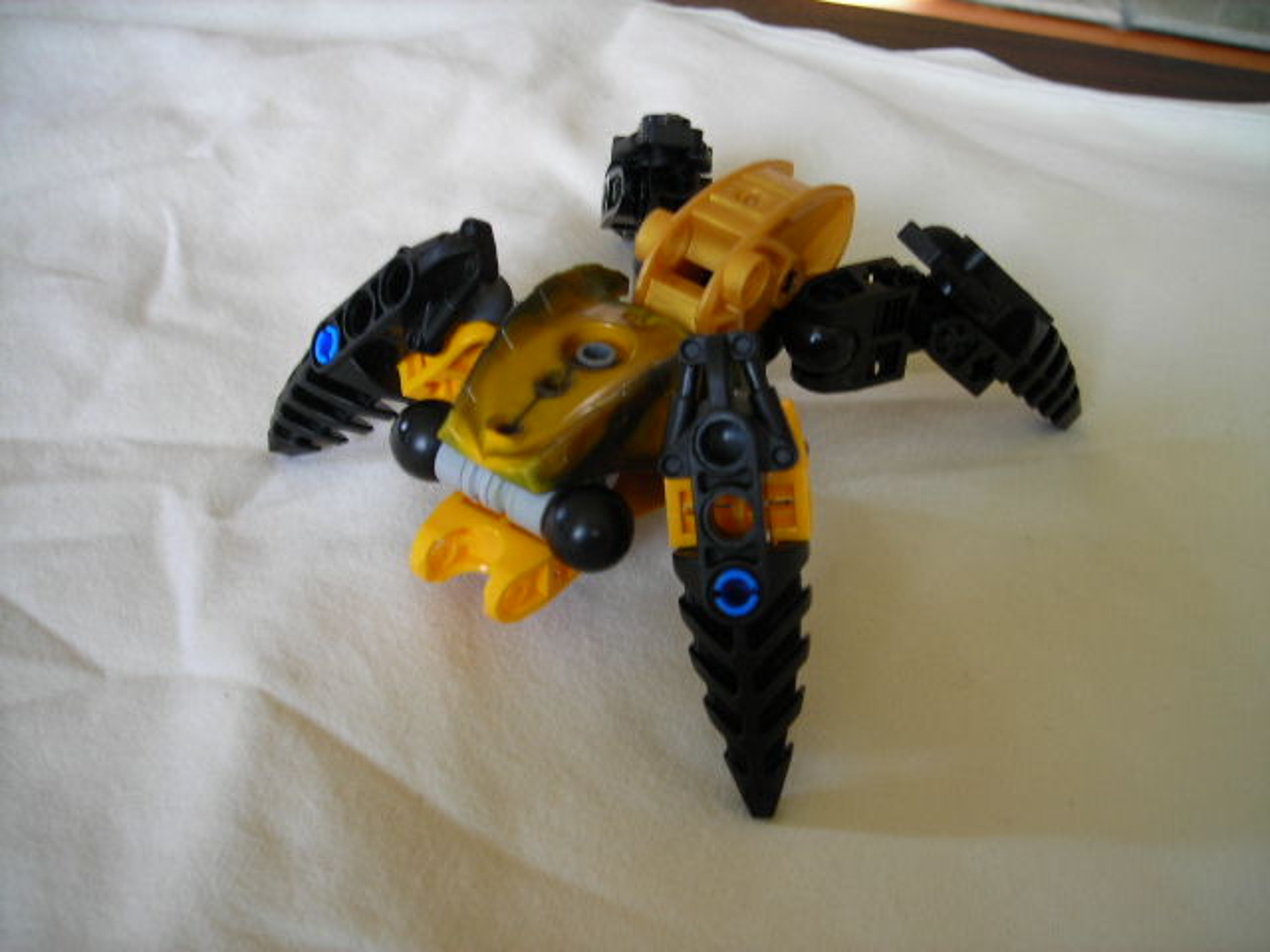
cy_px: 476
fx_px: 1394
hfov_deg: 49.0
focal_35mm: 38
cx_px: 635
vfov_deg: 37.7
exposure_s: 1/9.9
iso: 50
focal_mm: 6.3
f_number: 3.2
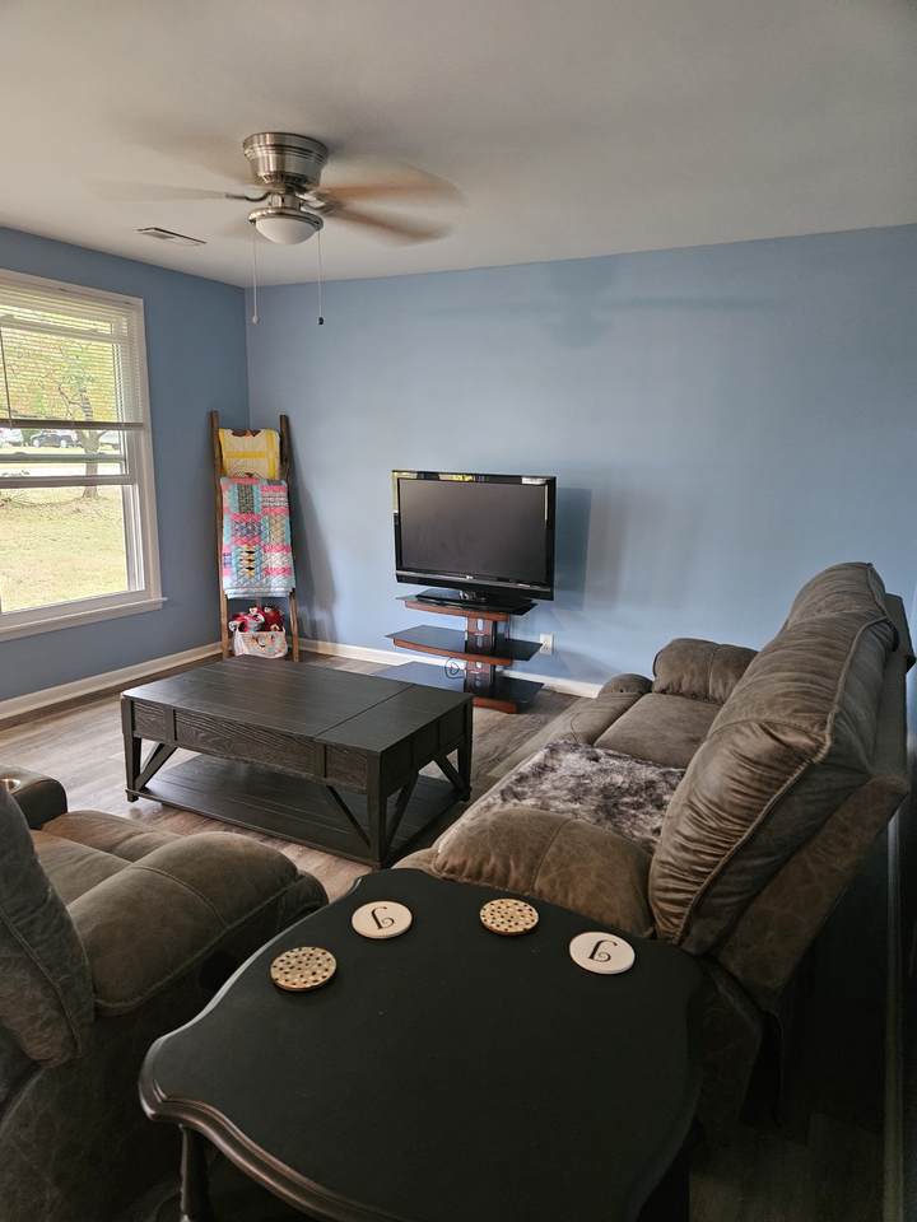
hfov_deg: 58.9
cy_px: 611
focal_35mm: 23
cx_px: 458
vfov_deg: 73.9
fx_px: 812
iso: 500
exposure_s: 1/24
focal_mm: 5.4
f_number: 1.8
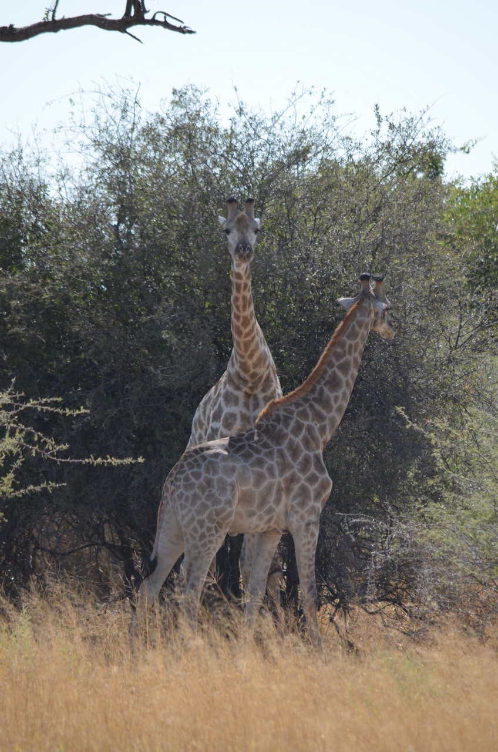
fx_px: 9377
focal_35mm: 450
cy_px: 376
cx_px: 249
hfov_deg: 3.0
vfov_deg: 4.6
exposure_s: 1/500
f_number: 5.6
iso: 200
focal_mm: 300
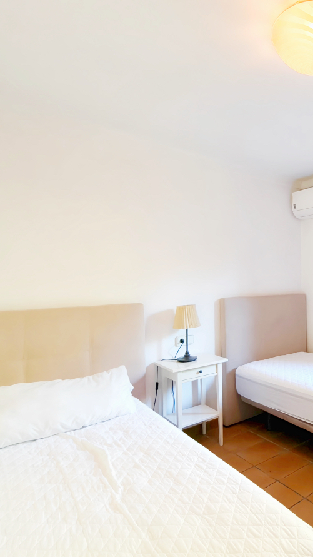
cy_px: 279
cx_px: 297
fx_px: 325
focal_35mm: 22
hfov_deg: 45.3
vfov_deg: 81.2
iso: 2000
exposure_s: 1/100
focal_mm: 2.31
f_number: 2
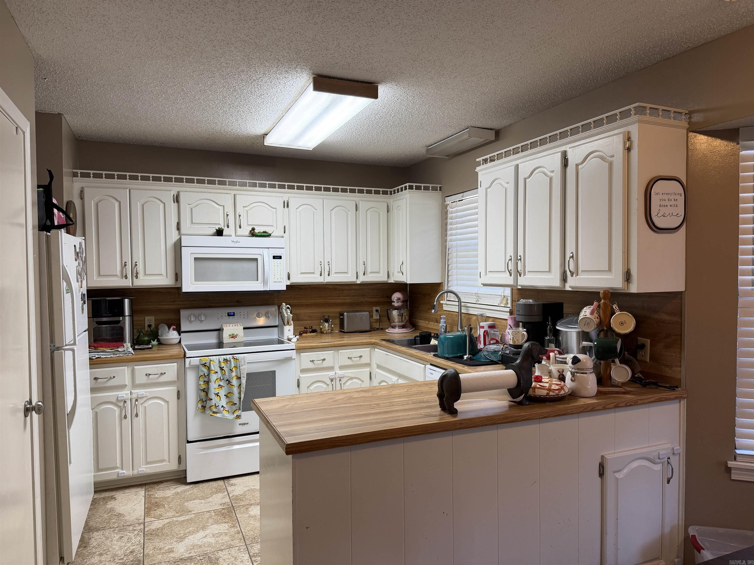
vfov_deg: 56.8
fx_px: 523
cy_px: 282
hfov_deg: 71.6
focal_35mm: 24
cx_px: 377
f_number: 1.78
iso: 125
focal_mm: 6.76
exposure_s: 1/120
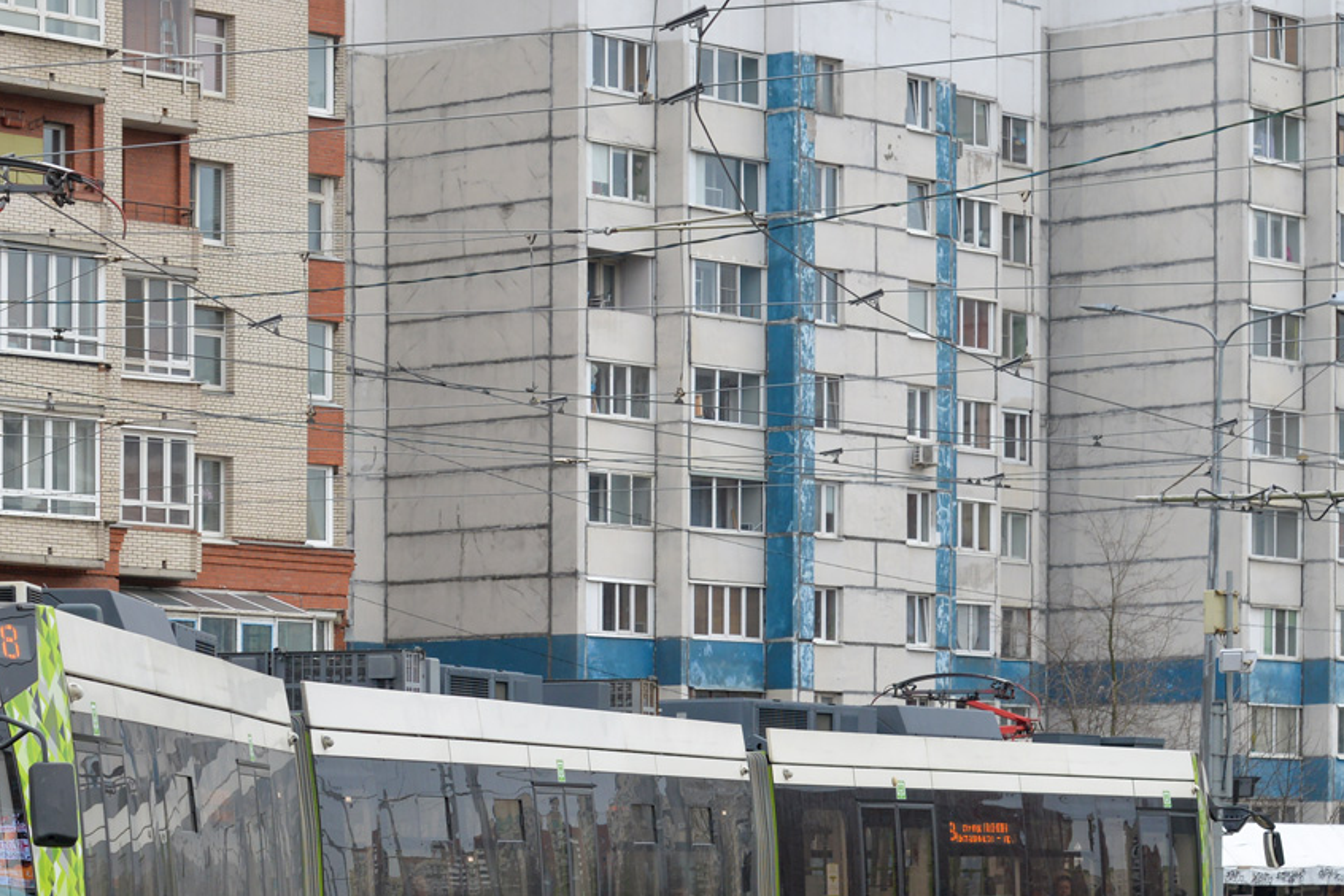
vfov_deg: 11.7
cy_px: 628
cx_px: 308
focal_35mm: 117
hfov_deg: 17.4
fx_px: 4368
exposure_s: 1/320
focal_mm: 66
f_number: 7.1
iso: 500
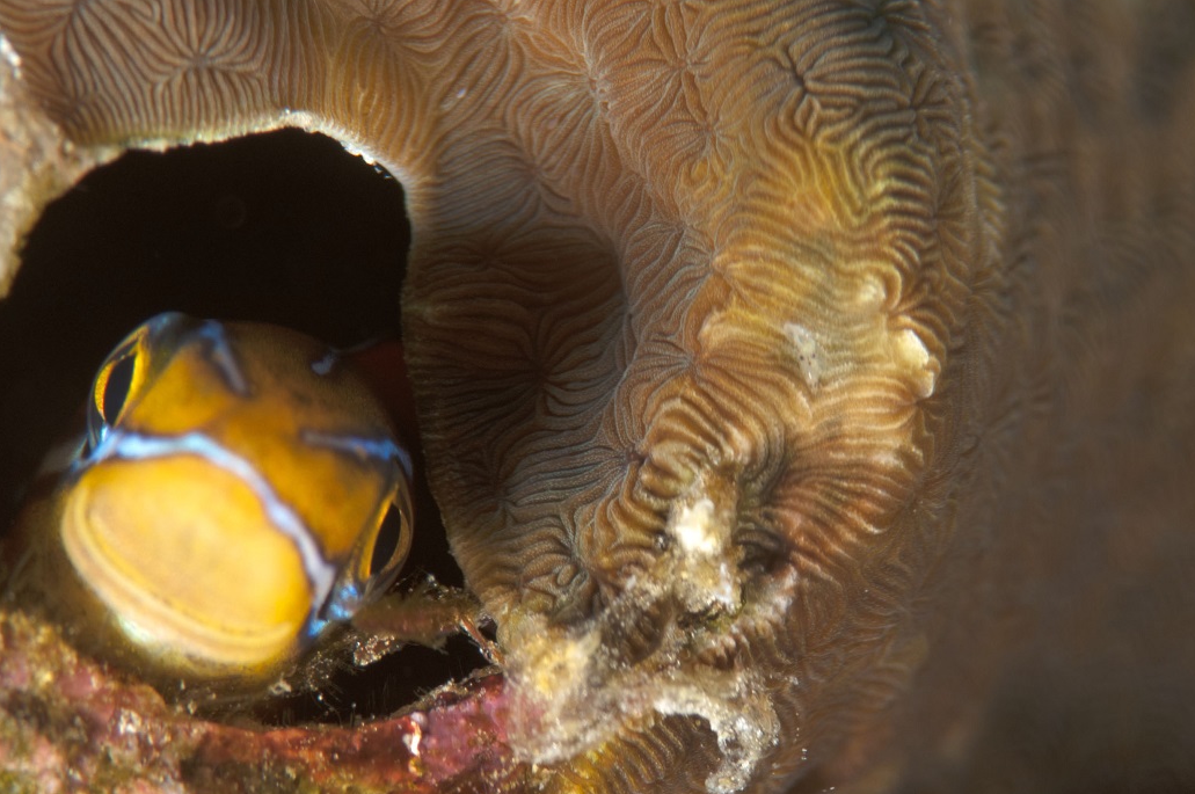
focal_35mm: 275
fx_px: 9114
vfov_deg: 5.0
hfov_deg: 7.5
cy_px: 497
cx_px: 742
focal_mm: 105
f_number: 14
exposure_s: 1/160
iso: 100
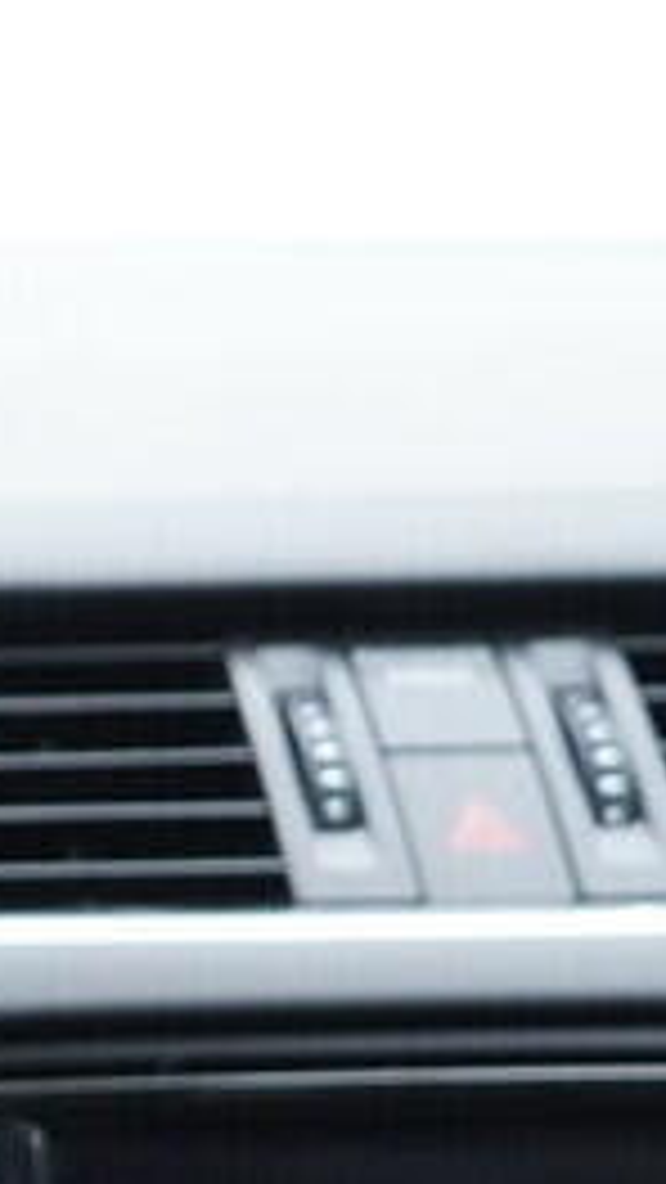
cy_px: 1443
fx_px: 4614
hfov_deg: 7.1
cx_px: -1544
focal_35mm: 147
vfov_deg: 14.1
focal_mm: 24
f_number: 2.8
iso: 320
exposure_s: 1/40
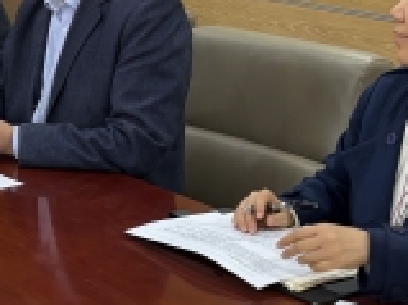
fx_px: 1166
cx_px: -205
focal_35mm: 99
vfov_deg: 14.9
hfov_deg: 17.8
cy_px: 106
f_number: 1.6
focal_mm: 5.96
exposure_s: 1/50
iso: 160
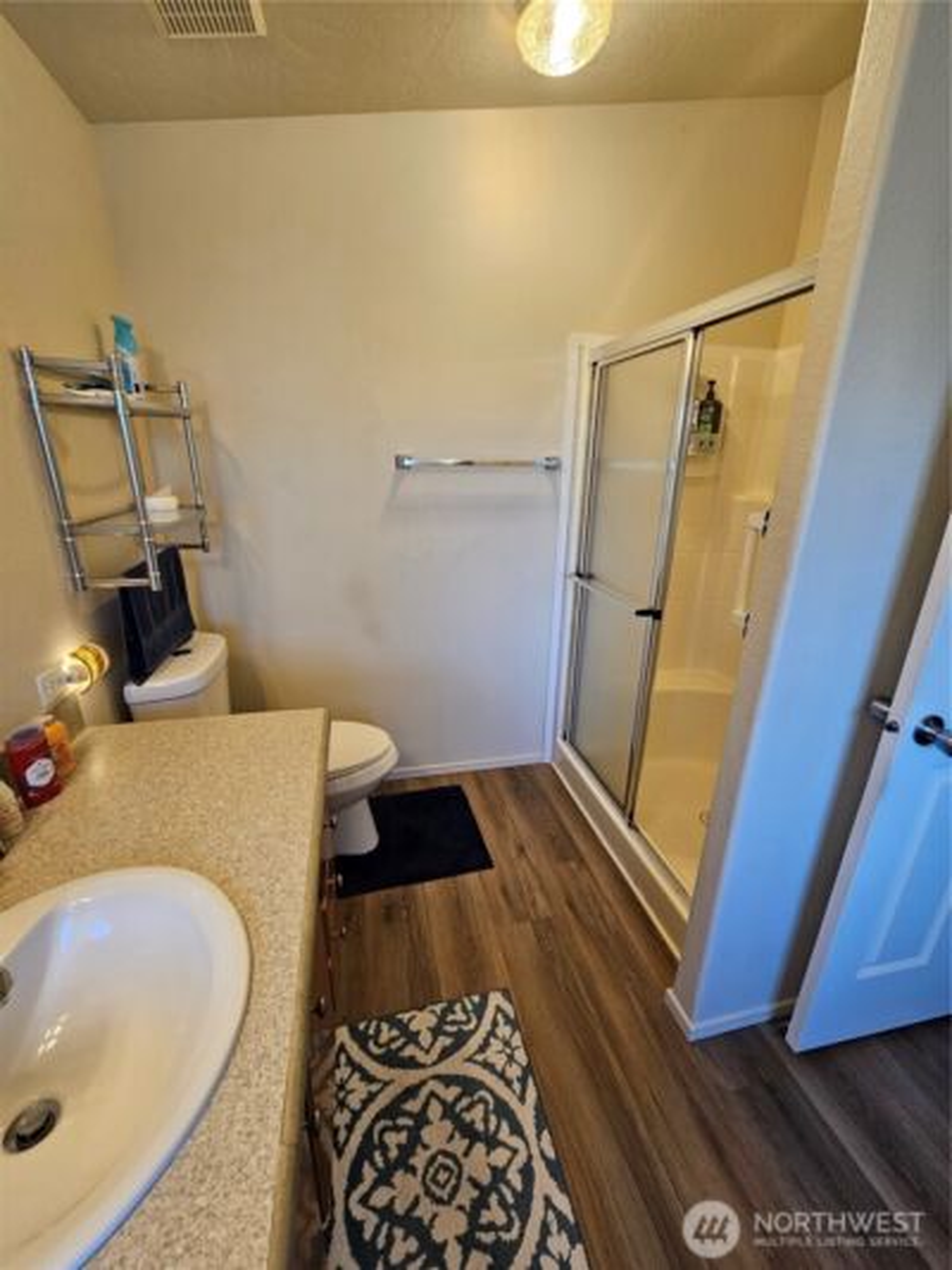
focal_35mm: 13
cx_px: 476
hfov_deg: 89.9
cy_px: 635
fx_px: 477
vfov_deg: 106.2
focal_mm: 2.2
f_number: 2.2
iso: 100
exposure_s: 1/60
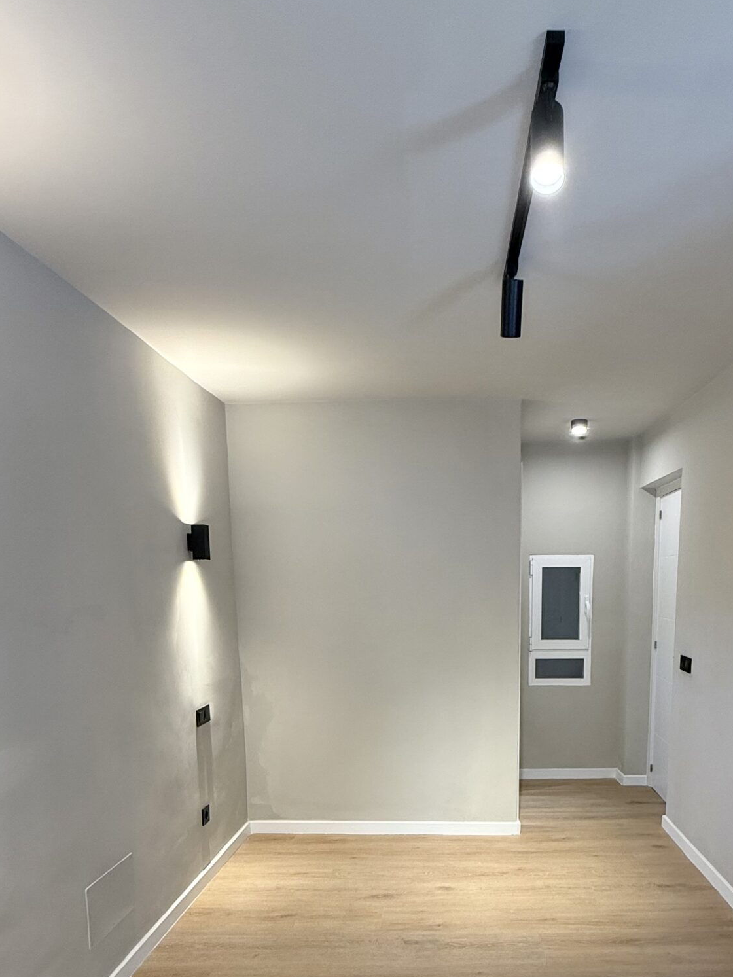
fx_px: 678
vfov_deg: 68.7
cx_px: 459
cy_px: 682
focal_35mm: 24
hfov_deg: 56.1
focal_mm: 2.22
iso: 160
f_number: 2.2
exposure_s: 1/99
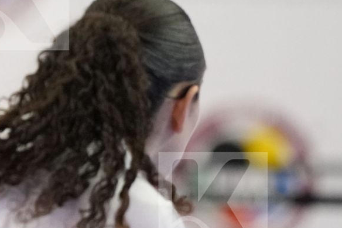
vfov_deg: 1.5
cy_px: -3
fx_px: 8642
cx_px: -184
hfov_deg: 2.3
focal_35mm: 910
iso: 3200
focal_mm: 197
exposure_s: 1/1000
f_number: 2.8
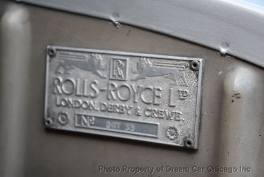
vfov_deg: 13.9
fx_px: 727
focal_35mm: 99
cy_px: 88
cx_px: 132
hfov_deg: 20.6
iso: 800
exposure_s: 1/160
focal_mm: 66
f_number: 6.3
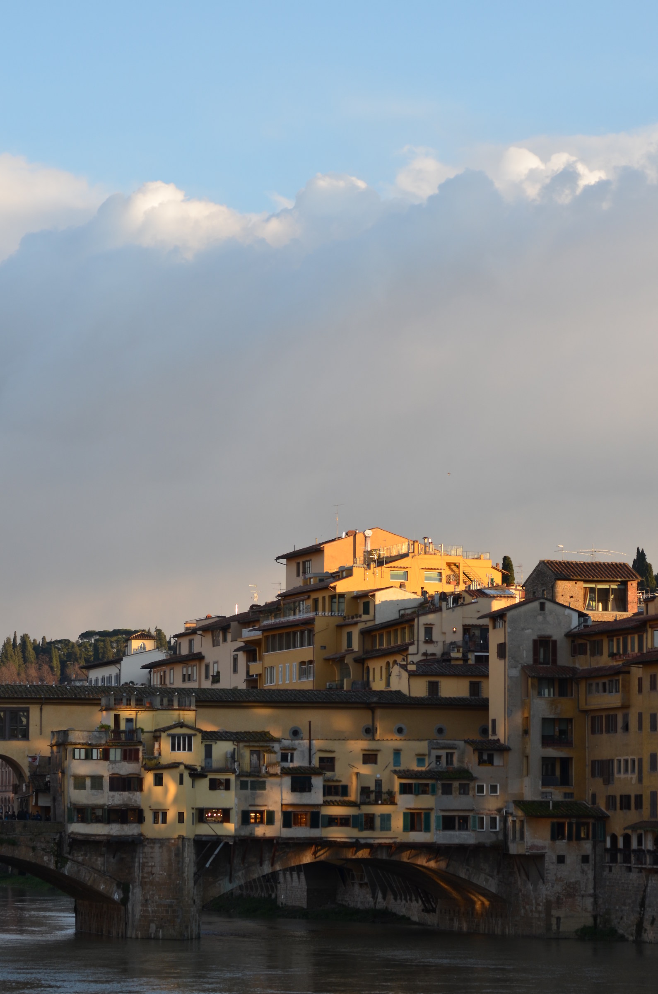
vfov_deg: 19.5
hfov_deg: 13.0
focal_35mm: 105
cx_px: 329
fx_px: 2892
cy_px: 497
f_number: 6.3
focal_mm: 70
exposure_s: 1/160
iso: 200
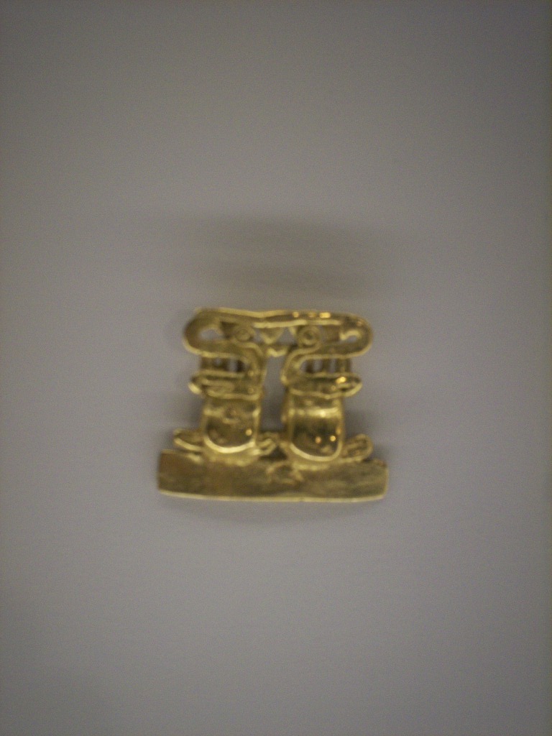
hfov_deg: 39.7
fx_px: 765
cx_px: 276
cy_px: 368
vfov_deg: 51.4
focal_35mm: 36
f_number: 4.5
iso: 140
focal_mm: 6
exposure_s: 1/8.77
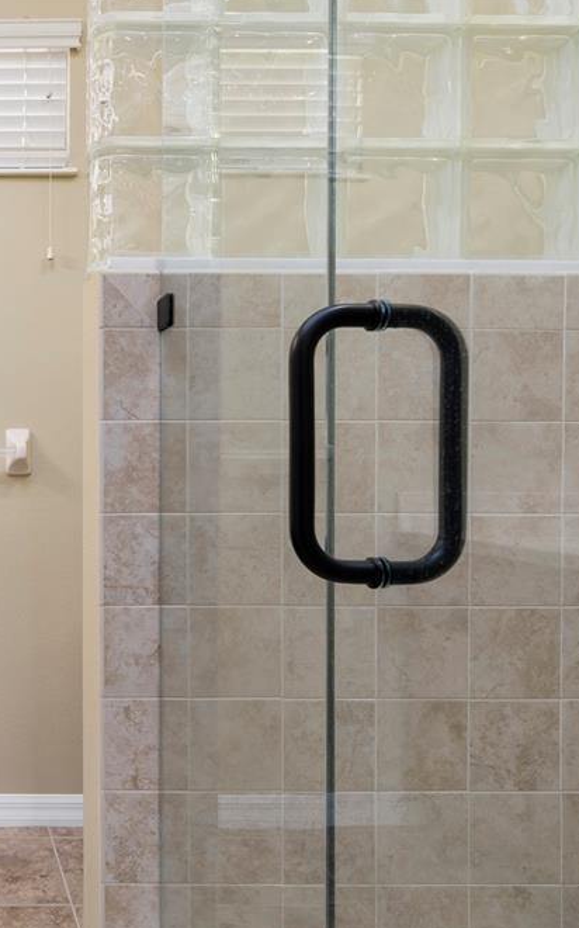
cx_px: -53
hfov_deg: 35.8
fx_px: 758
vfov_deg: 62.9
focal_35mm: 30
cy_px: 470
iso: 500
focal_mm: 19
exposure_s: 1/8
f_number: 8
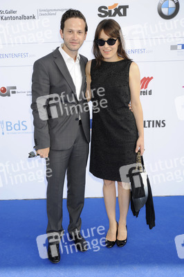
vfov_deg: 46.4
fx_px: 323
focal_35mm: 42
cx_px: 92
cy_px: 138
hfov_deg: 31.8
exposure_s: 1/160
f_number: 6.3
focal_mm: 42
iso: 250
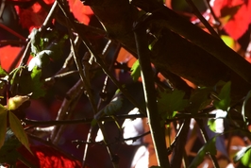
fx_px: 4718
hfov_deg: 3.0
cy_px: 11
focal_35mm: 676
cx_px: 76
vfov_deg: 2.0
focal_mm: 200
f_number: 10
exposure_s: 1/80
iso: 200
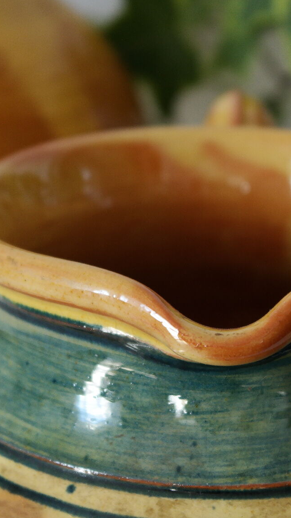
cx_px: 216
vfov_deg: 17.6
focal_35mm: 122
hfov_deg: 9.9
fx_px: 1672
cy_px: 259
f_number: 6.3
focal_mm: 50
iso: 800
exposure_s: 1/30
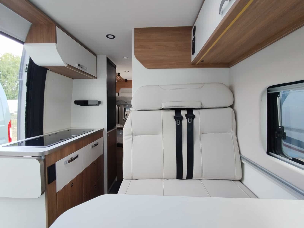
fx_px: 141
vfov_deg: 78.1
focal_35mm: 16
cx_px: 152
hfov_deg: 94.5
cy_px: 114
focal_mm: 1.65
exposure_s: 1/102
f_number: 2.2
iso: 50
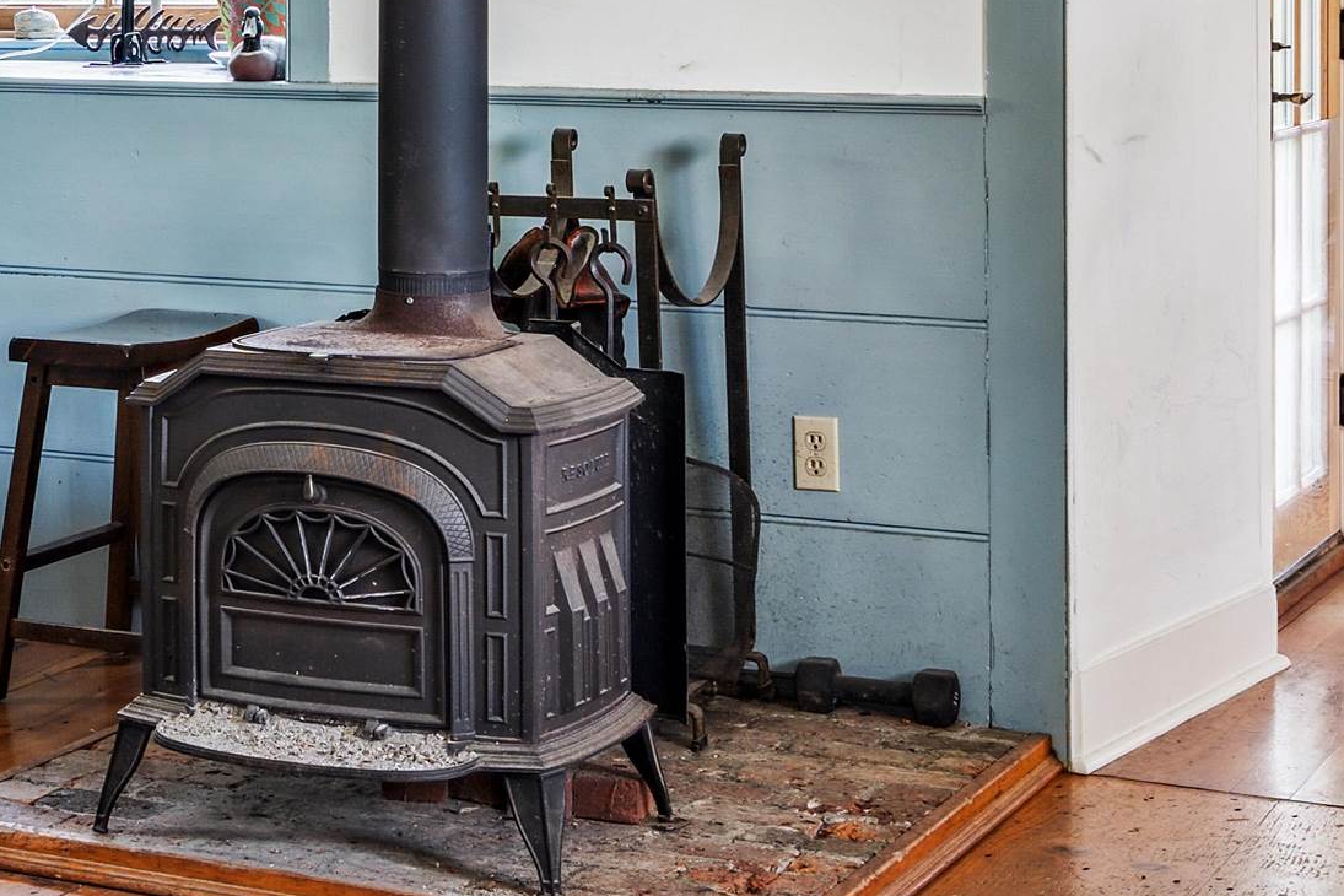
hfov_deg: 22.8
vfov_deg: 15.4
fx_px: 3248
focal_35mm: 87
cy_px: -16
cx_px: 129
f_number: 8
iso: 320
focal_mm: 31
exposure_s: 1/3.33
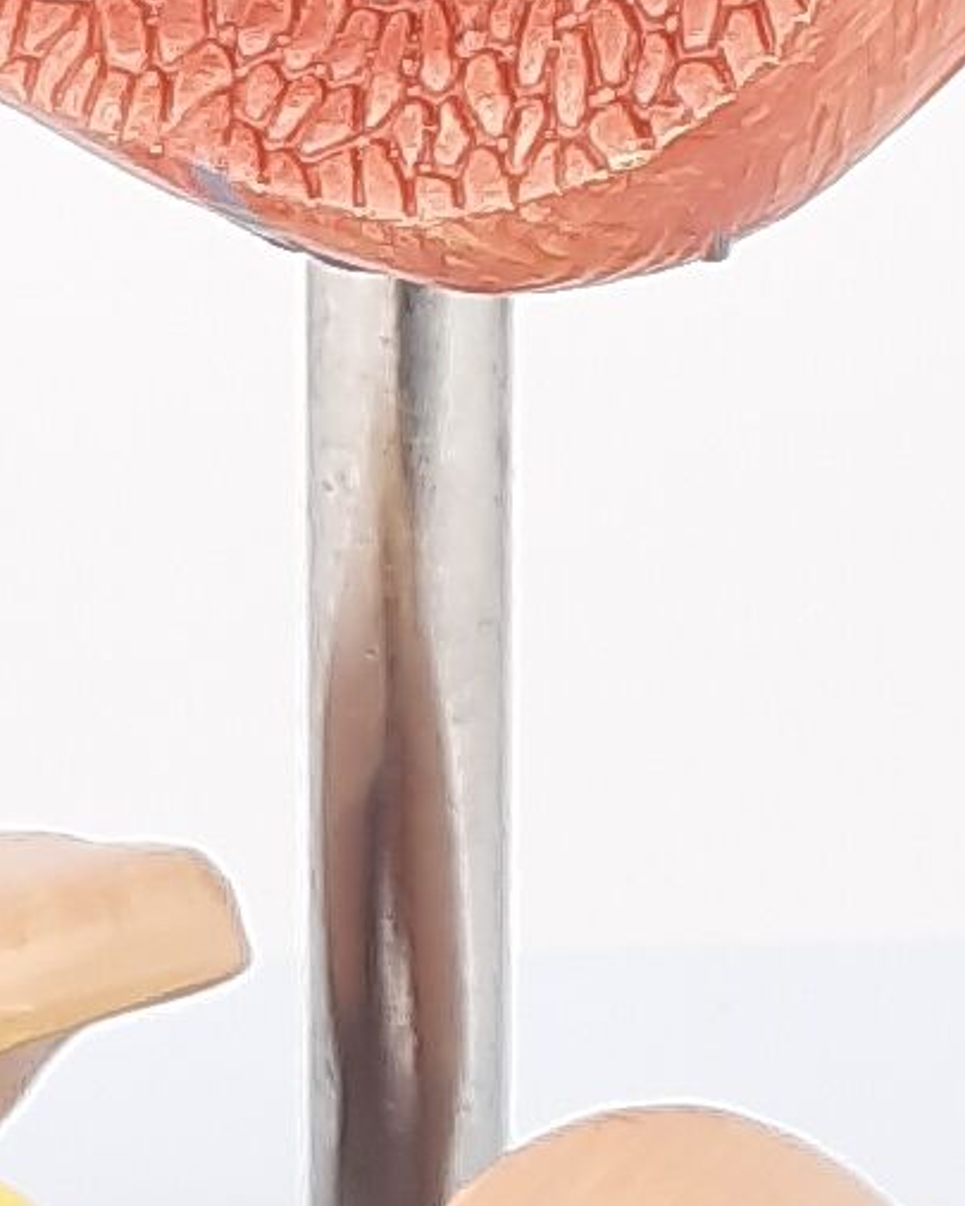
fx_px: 6888
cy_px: -102
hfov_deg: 8.0
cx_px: 579
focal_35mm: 193
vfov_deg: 9.9
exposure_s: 1/100
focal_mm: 4.6
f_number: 2
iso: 40
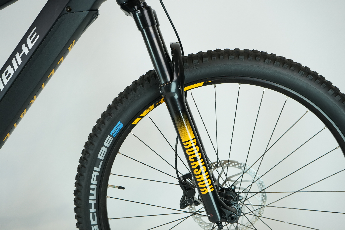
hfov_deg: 44.5
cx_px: 172
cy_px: 115
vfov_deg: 30.5
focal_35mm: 44
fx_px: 422
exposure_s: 1/200
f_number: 6.3
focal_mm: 44
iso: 1250
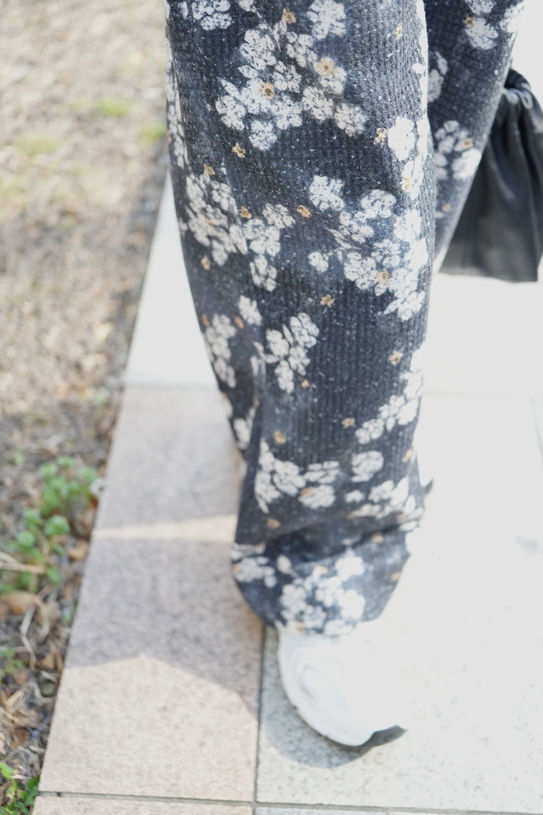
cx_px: 272
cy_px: 408
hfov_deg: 27.0
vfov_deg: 39.6
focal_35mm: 50
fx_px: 1131
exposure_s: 1/125
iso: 1000
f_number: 2.8
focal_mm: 50
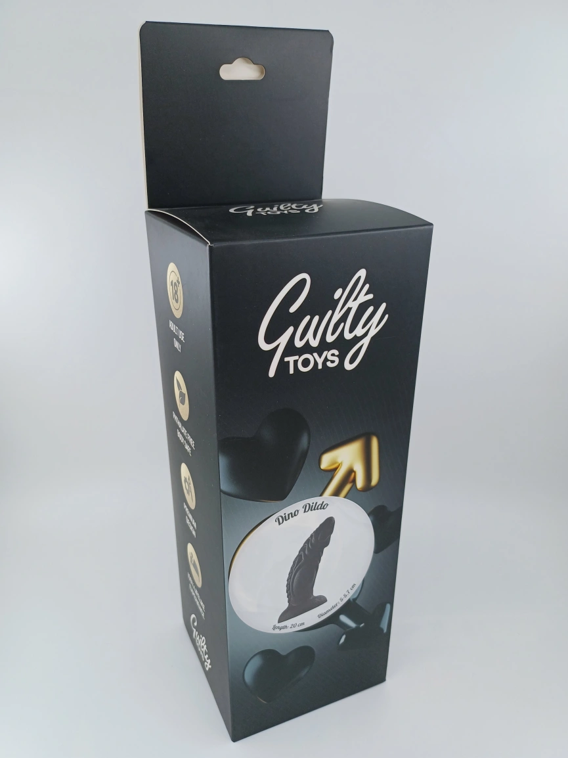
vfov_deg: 67.3
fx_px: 569
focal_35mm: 26
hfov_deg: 53.0
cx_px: 285
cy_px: 384
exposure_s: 1/344
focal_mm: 4.65
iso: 50
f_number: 1.8
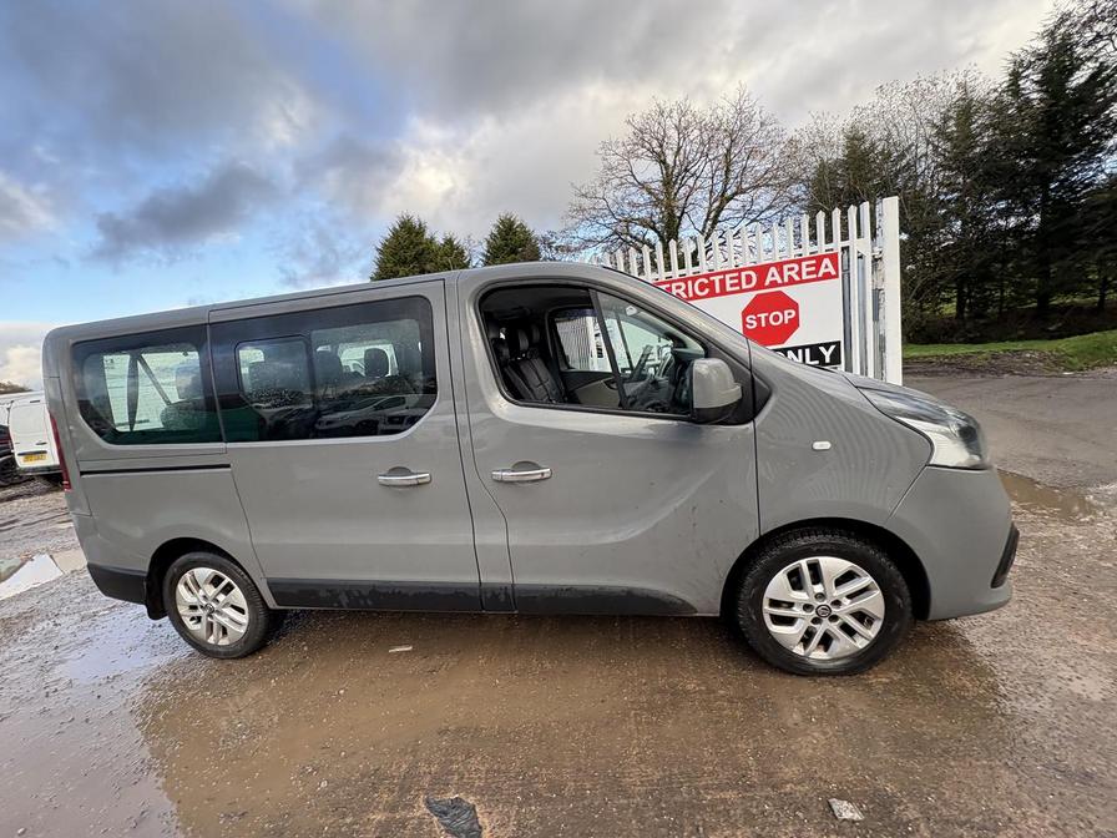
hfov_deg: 102.1
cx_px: 558
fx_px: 452
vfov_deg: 85.7
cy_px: 419
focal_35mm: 14
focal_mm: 2.22
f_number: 2.2
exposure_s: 1/158
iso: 50
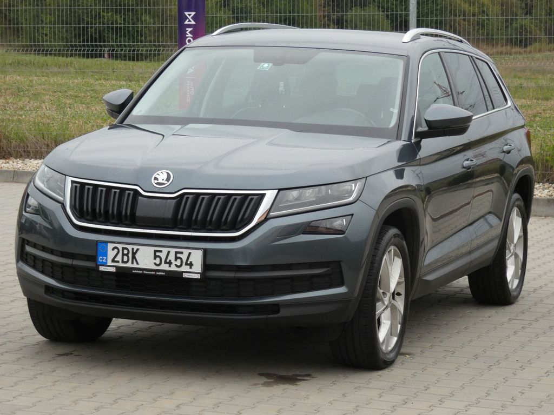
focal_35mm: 117
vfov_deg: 12.7
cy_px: 208
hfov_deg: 16.8
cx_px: 277
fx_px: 1872
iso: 250
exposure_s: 1/80
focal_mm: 21
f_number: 5.6
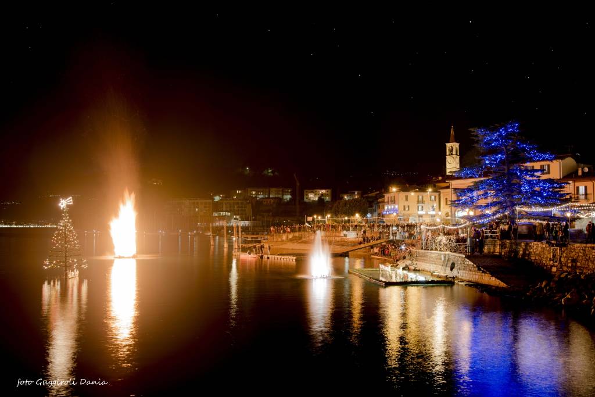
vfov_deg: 37.9
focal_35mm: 35
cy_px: 198
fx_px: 579
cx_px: 298
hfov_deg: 54.4
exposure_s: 4
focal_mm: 35
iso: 100
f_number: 5
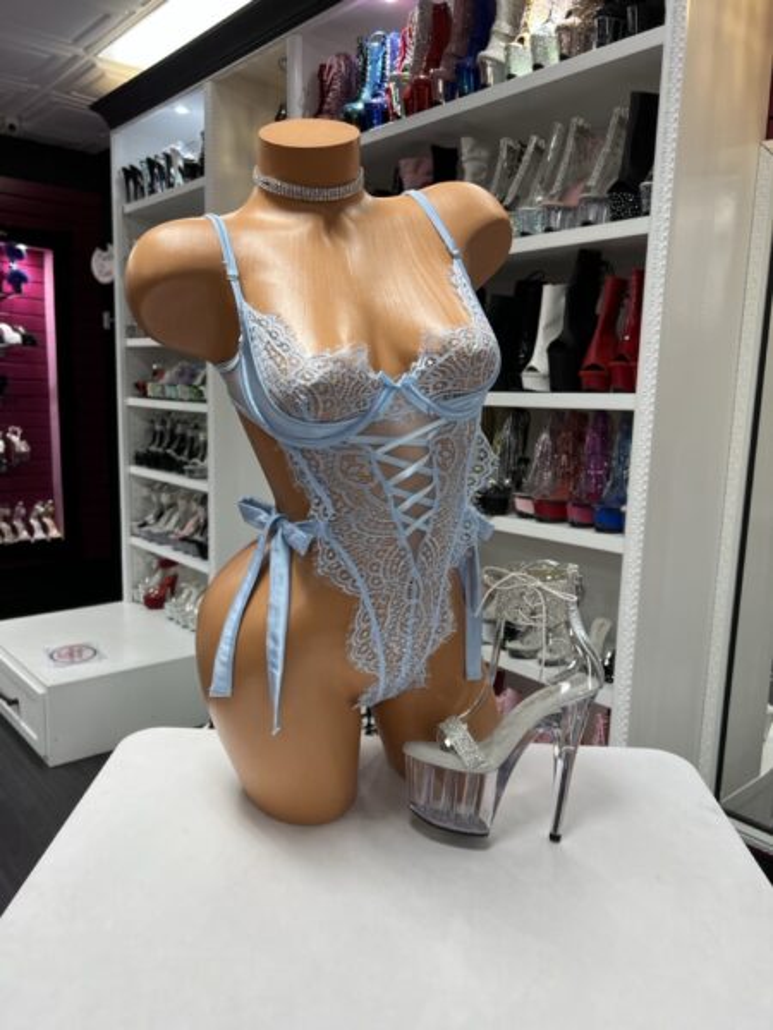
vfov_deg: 67.3
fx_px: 774
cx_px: 386
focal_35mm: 26
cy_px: 515
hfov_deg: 53.1
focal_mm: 5.7
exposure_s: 1/60
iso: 80
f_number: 1.5
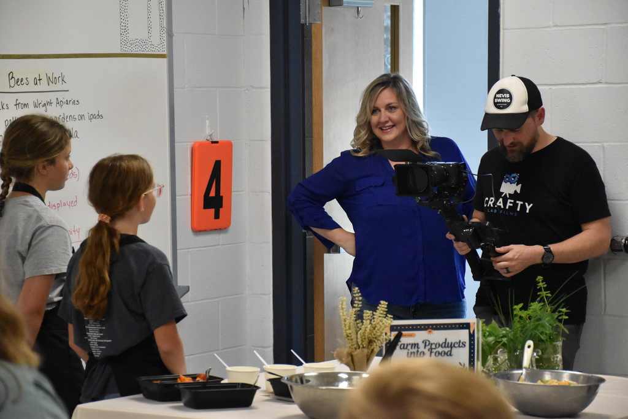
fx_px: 2355
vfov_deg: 10.2
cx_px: 314
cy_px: 210
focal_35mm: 135
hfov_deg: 15.2
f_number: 5.3
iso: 6400
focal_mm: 90
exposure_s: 1/400
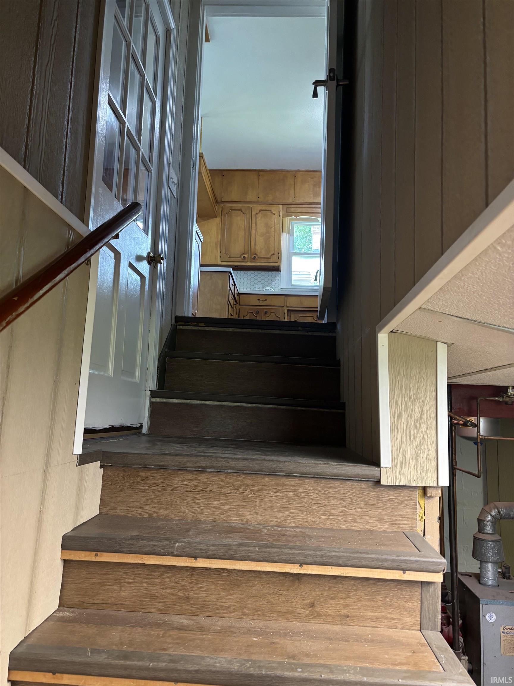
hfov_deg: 53.1
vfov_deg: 67.3
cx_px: 257
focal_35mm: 26
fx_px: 515
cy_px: 343
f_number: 1.6
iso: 250
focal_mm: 5.96
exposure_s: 1/60
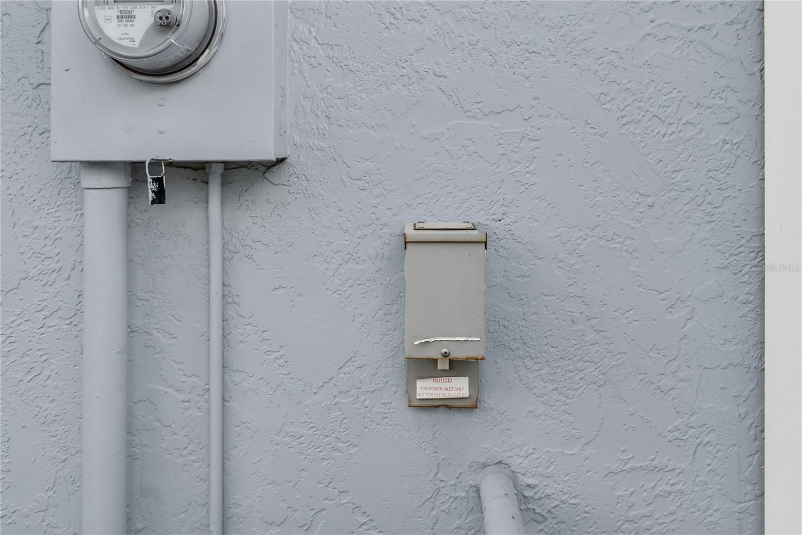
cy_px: 268
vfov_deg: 36.9
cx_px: 401
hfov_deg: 53.1
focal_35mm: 36
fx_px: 802
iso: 100
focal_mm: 24
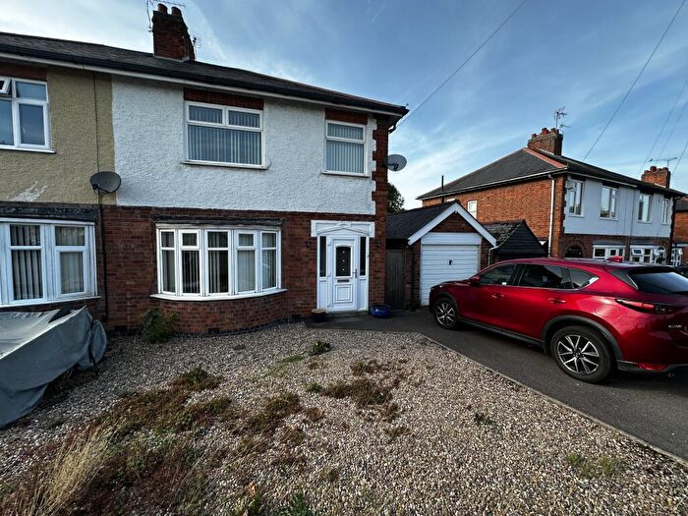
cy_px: 258
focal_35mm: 14
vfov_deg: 85.7
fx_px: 278
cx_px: 344
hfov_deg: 102.1
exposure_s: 1/537
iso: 40
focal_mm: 2.22
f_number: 2.2
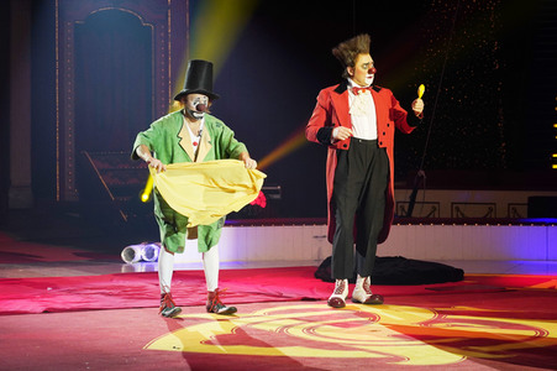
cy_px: 186
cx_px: 278
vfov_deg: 18.2
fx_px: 1160
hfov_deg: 27.0
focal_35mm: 75
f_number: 5
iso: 1600
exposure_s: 1/640
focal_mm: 75
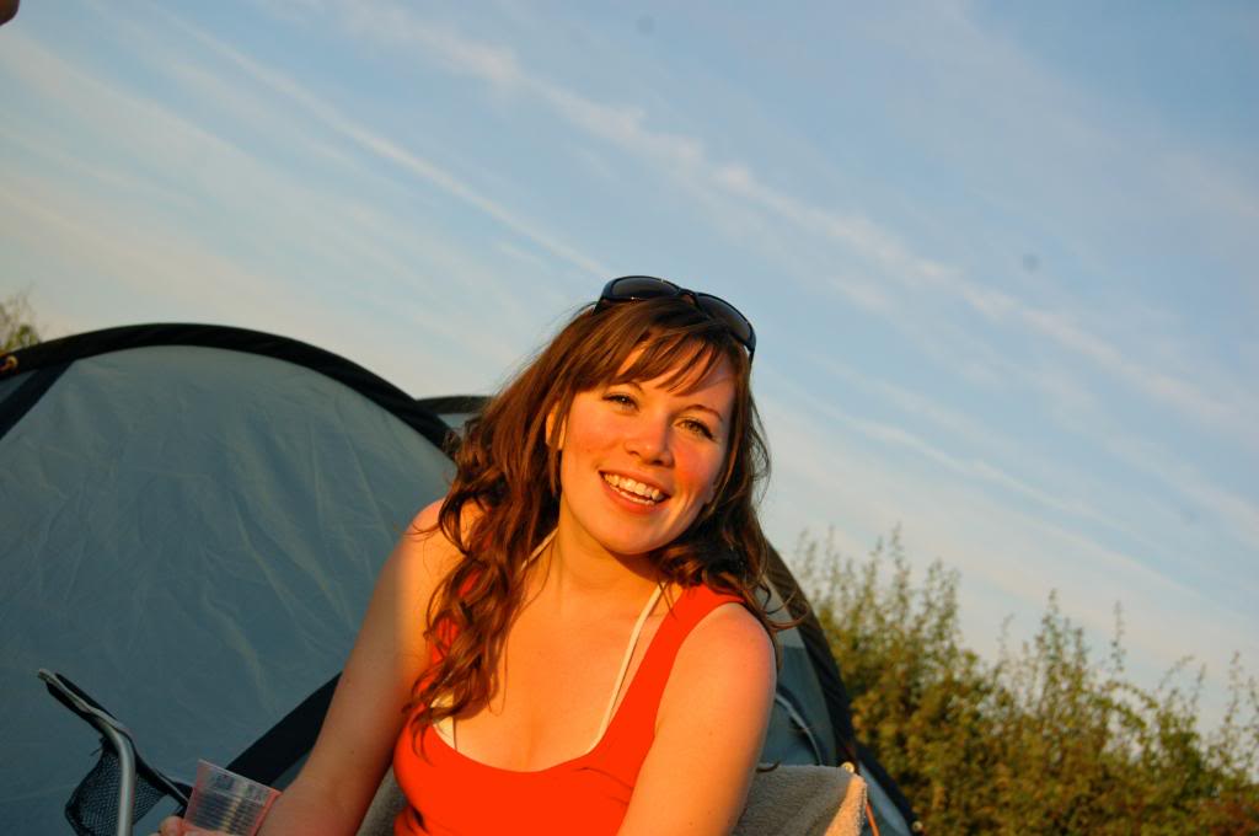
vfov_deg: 20.1
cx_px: 630
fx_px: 2358
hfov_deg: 29.9
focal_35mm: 68
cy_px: 418
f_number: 6.3
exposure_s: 1/160
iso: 200
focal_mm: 45
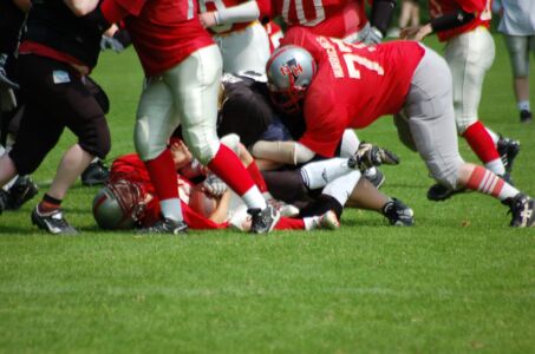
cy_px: 177
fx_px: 6673
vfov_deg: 3.0
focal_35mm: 450
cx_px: 268
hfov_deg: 4.6
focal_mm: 300
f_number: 5.6
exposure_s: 1/1000
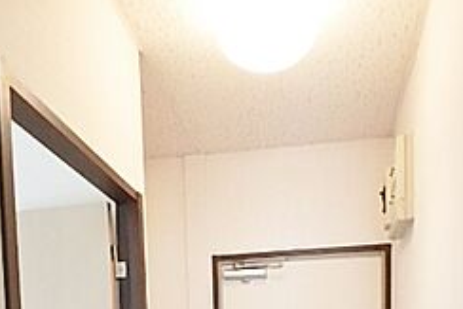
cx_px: 214
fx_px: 553
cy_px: 440
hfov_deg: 45.4
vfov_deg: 25.2
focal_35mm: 43
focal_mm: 3.7
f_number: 3.5
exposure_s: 1/30
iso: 640
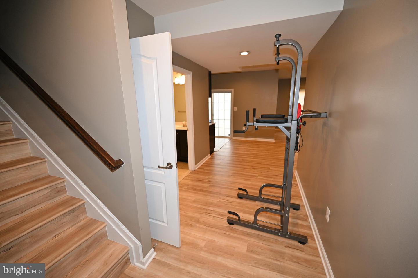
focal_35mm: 14
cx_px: 209
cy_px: 139
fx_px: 162
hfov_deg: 104.3
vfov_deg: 81.1
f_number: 4
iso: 400
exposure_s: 1/80
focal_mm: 14
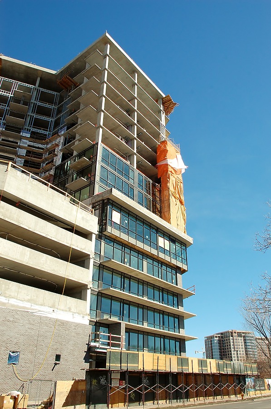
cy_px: 204
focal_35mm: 27
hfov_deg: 47.8
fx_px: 306
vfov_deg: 67.5
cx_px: 136
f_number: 10
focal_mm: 18
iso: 250
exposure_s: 1/250
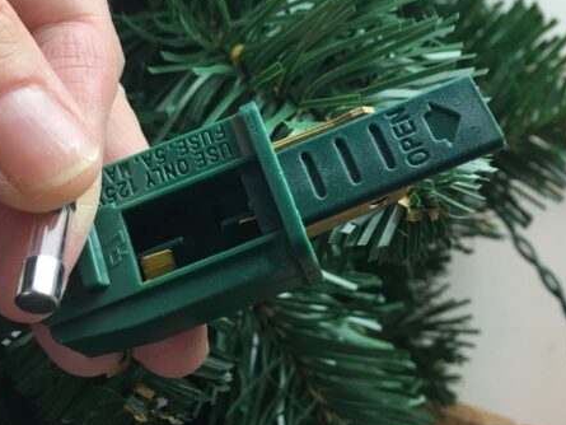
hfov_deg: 38.1
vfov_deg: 28.9
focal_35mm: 50
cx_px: 245
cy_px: 134
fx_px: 818
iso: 25
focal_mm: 4.15
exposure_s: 1/30
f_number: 2.2
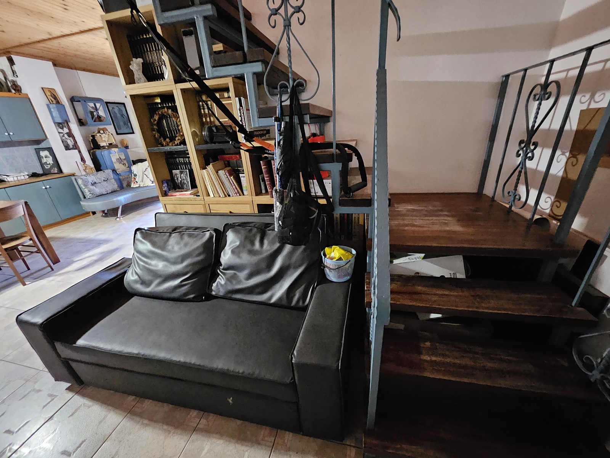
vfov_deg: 89.9
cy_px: 229
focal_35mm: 13
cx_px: 305
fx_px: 229
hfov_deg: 106.2
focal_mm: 1.74
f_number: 2.2
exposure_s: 1/25
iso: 1600
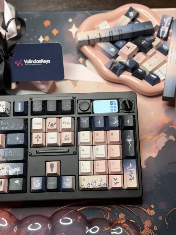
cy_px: 118
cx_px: 88
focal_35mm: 48
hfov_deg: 30.3
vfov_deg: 39.7
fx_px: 325
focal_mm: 6.76
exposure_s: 1/120
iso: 50
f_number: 1.78
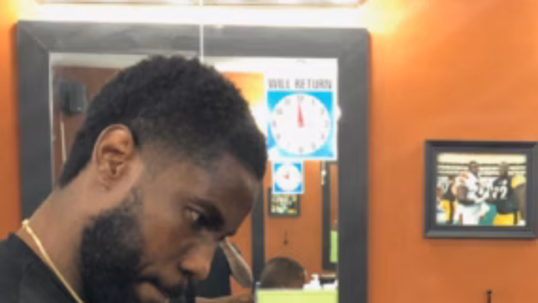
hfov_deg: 14.1
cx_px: 429
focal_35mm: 152
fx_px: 2169
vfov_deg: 7.8
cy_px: 491
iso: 100
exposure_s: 1/30
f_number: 2.4
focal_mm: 6
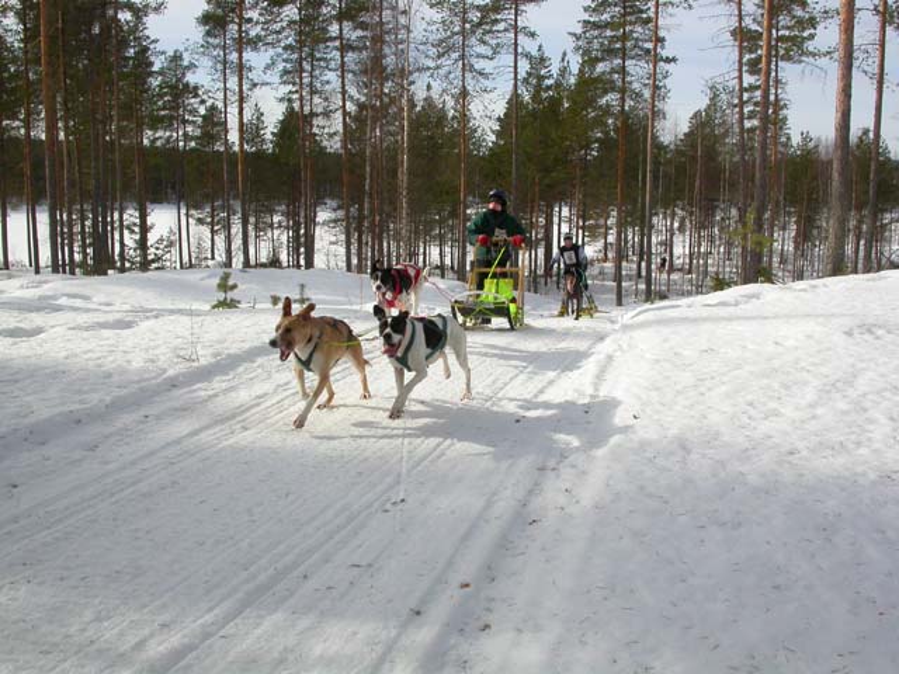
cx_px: 450
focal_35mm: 38
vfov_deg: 37.7
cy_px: 337
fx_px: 987
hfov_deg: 49.0
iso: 100
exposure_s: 1/376
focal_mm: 7.85
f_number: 7.5
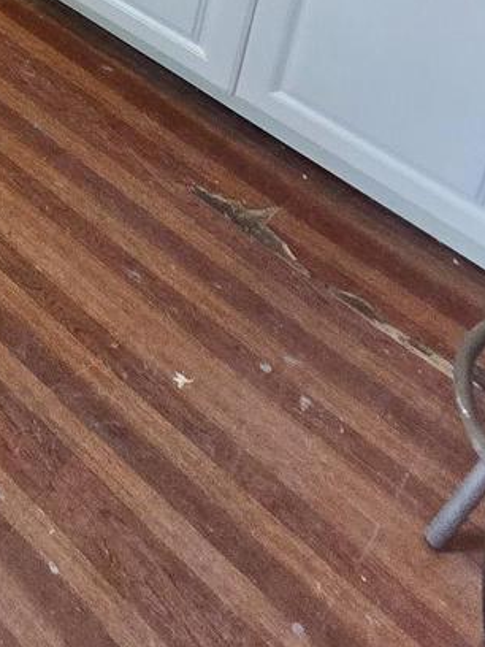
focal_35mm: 49
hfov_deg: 21.0
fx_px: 915
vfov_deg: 25.5
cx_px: -372
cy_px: -390
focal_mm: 2.2
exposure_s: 1/60
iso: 200
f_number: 2.2
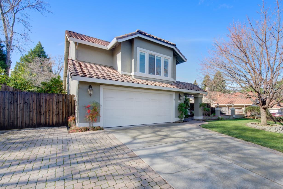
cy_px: 106
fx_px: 134
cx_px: 165
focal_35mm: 17
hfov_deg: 92.4
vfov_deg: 70.2
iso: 100
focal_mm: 14
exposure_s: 1/40
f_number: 14
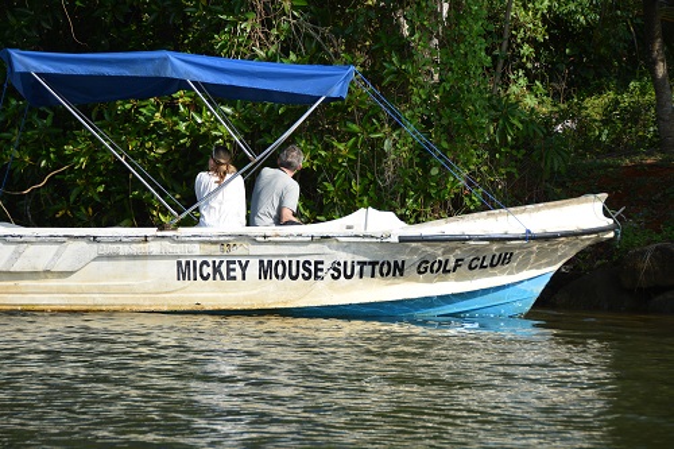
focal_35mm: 112
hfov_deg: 18.2
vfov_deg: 12.2
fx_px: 2105
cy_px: 224
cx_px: 337
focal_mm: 75
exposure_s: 1/1600
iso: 400
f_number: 6.3
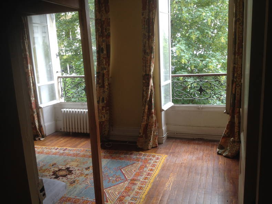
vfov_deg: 40.7
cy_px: 102
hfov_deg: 52.6
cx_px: 136
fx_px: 275
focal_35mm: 35
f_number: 2.4
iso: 50
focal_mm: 4.28
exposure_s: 1/60
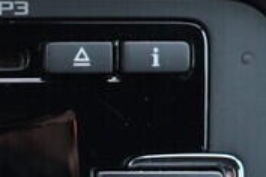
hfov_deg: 9.3
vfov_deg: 6.4
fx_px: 1537
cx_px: -274
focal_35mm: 208
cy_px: 389
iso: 500
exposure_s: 1/40
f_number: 2.8
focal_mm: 24
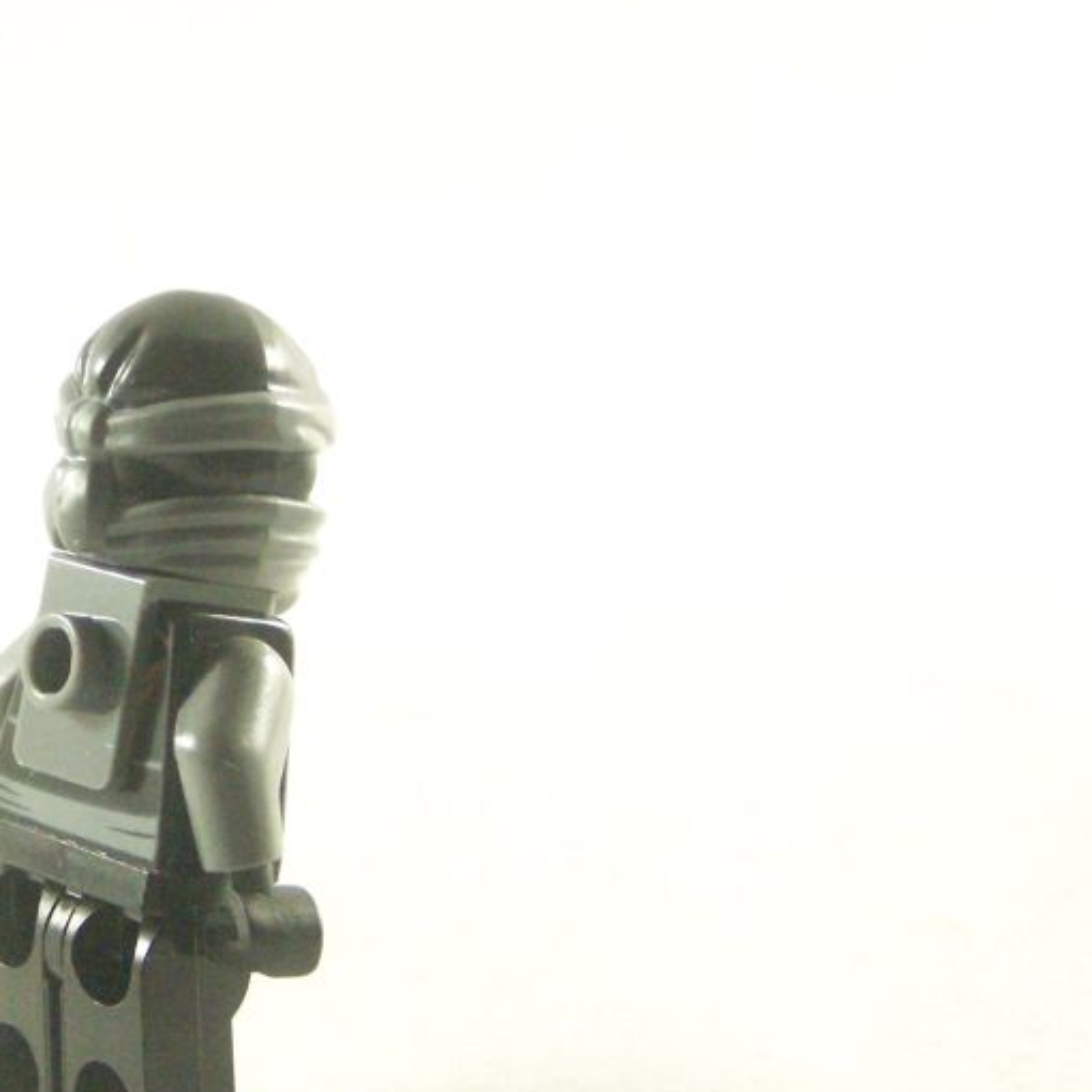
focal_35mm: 119
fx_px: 4247
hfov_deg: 14.5
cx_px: 69
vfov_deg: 14.6
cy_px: 507
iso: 400
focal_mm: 11.1
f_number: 3.2
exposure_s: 1/60
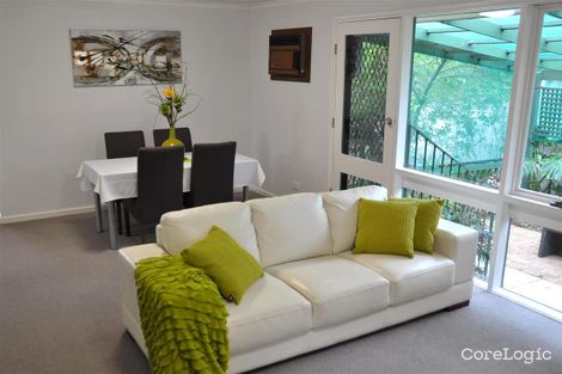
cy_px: 187
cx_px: 281
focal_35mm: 33
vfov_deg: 39.9
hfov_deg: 57.2
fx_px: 515
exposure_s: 1/20
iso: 400
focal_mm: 22
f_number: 4.5
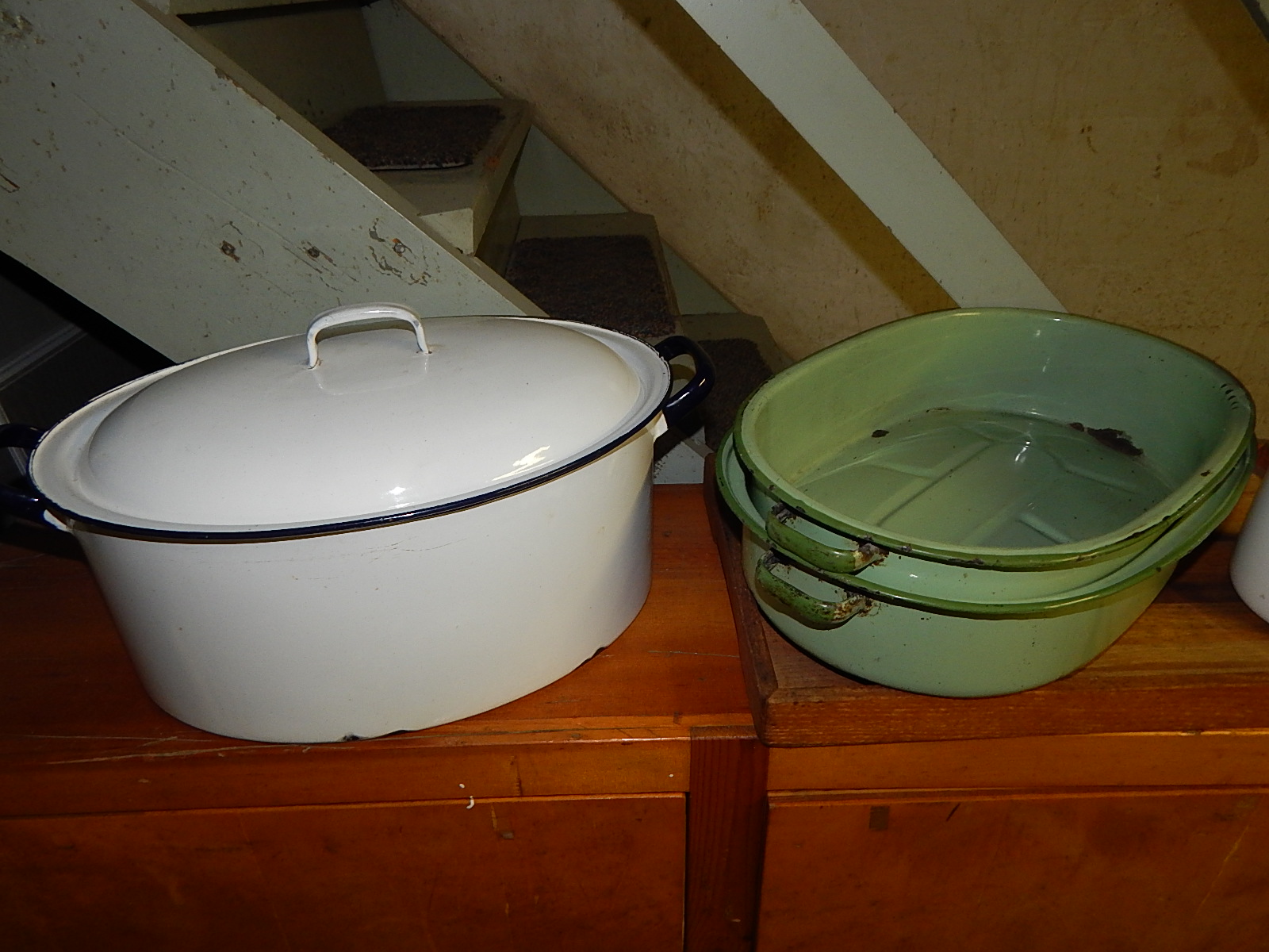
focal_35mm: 22
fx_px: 807
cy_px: 476
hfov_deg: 76.4
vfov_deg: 61.1
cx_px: 634
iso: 200
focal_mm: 4
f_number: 3
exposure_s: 1/30
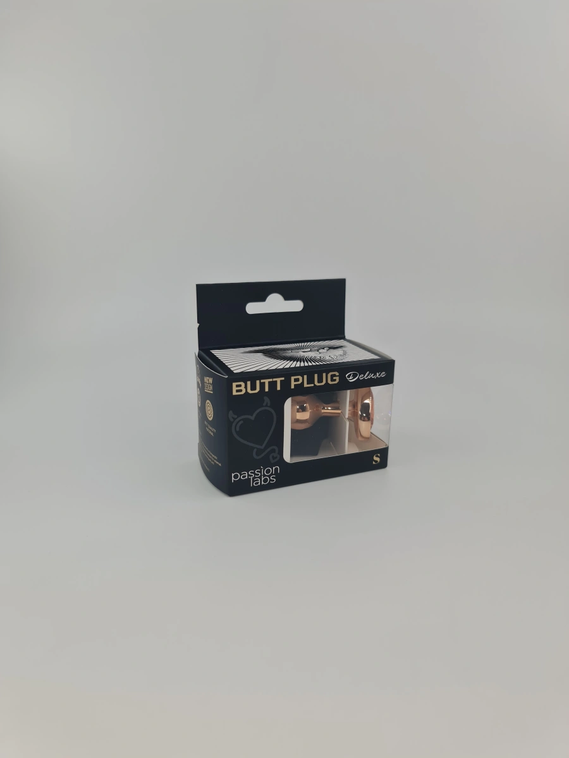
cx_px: 284
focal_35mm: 25
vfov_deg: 69.4
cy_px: 379
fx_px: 548
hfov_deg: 54.9
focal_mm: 7
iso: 50
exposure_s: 1/282
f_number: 1.8
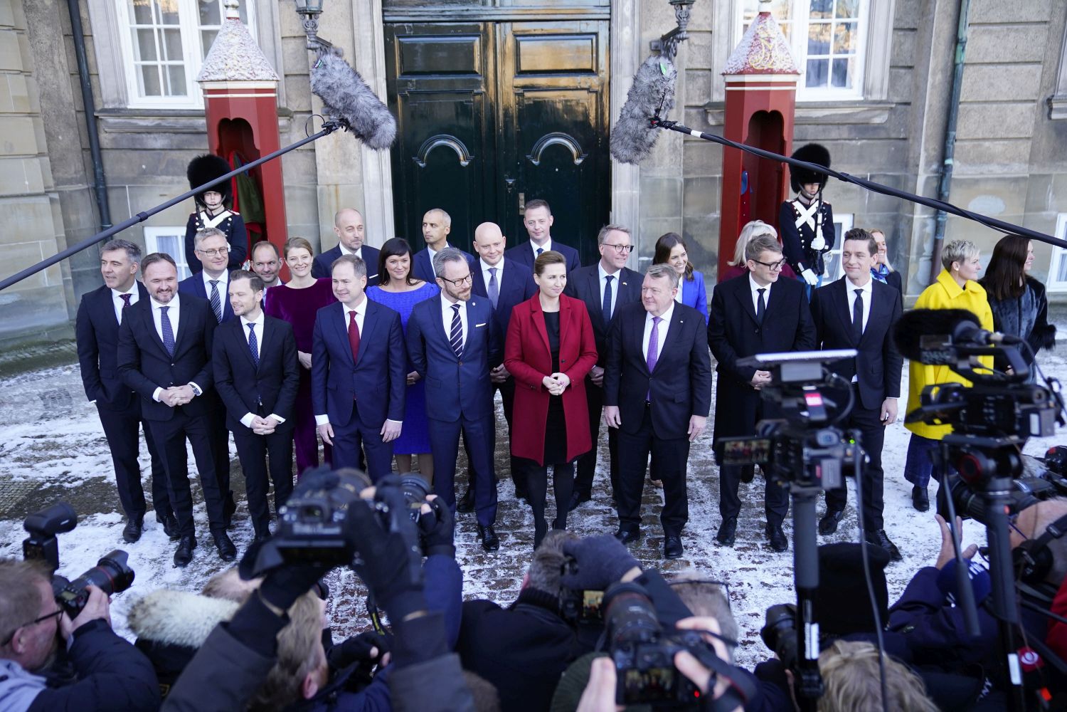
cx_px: 534
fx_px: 889
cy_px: 356
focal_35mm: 30
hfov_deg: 61.9
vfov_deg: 43.6
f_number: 2.8
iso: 800
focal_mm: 30
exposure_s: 1/640
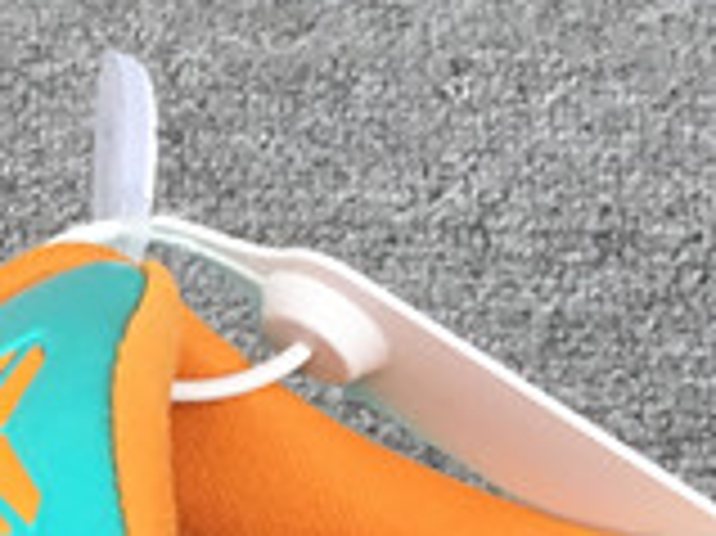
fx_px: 3638
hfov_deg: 10.9
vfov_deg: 8.1
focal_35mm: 176
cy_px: 1025
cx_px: -293
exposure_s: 1/321
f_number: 2.4
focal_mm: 3.3
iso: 25
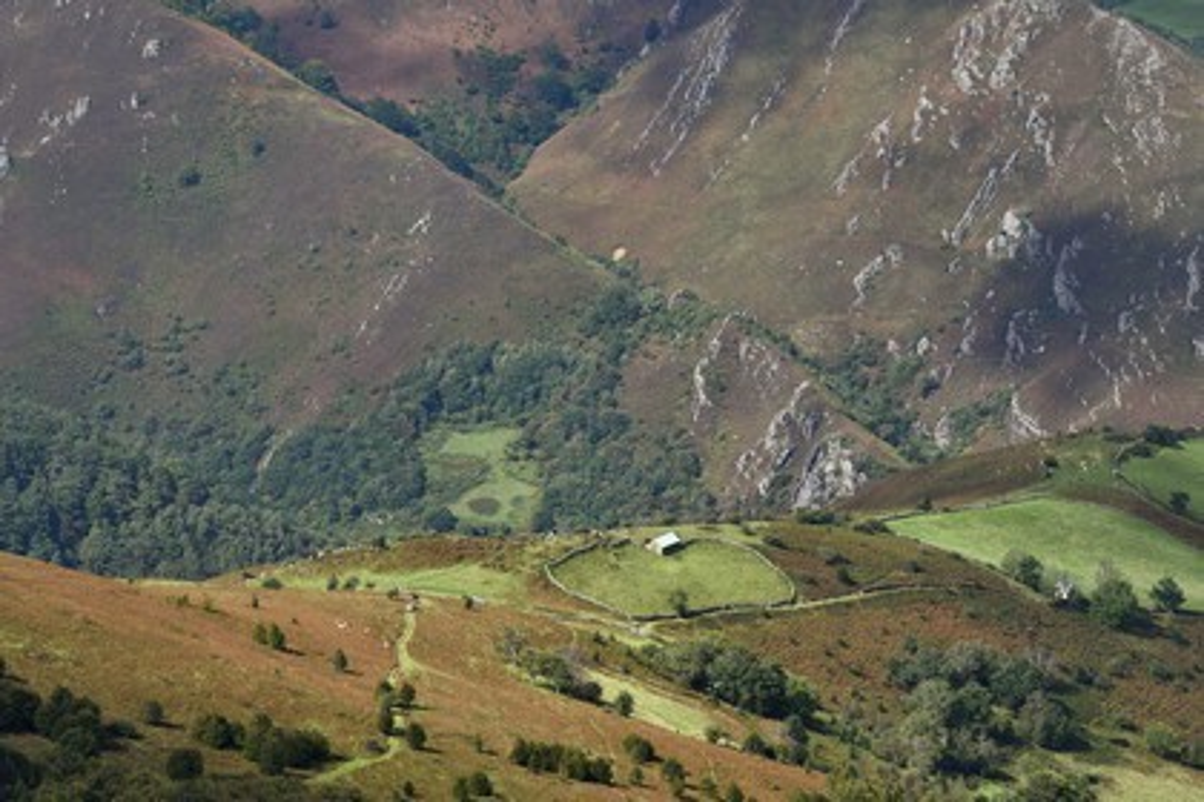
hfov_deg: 10.3
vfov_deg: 6.9
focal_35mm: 200
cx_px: 602
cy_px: 401
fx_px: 6688
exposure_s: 1/320
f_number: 9
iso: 200
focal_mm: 200
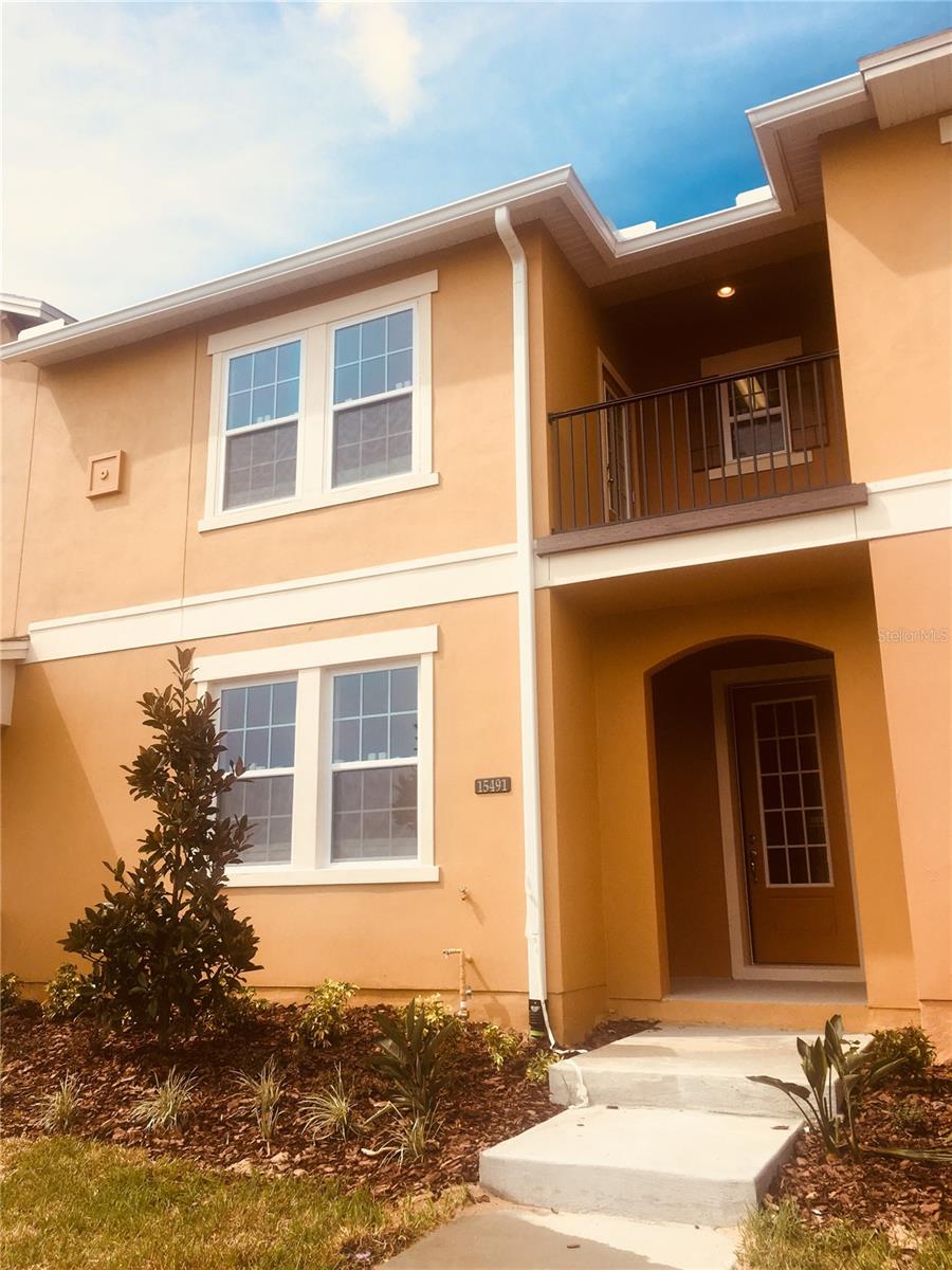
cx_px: 476
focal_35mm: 29
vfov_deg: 61.7
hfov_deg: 48.2
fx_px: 1063
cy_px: 635
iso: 25
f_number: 2.2
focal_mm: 4.15
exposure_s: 1/1508
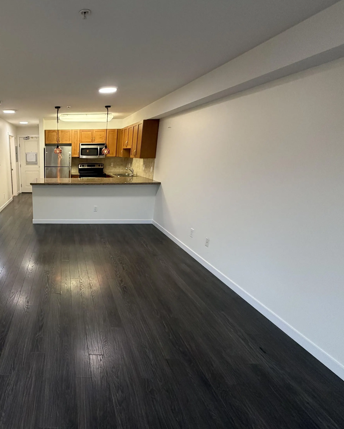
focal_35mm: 19
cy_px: 221
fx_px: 242
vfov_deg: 83.2
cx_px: 54
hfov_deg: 62.8
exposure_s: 1/60
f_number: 2.2
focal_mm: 2.22
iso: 250
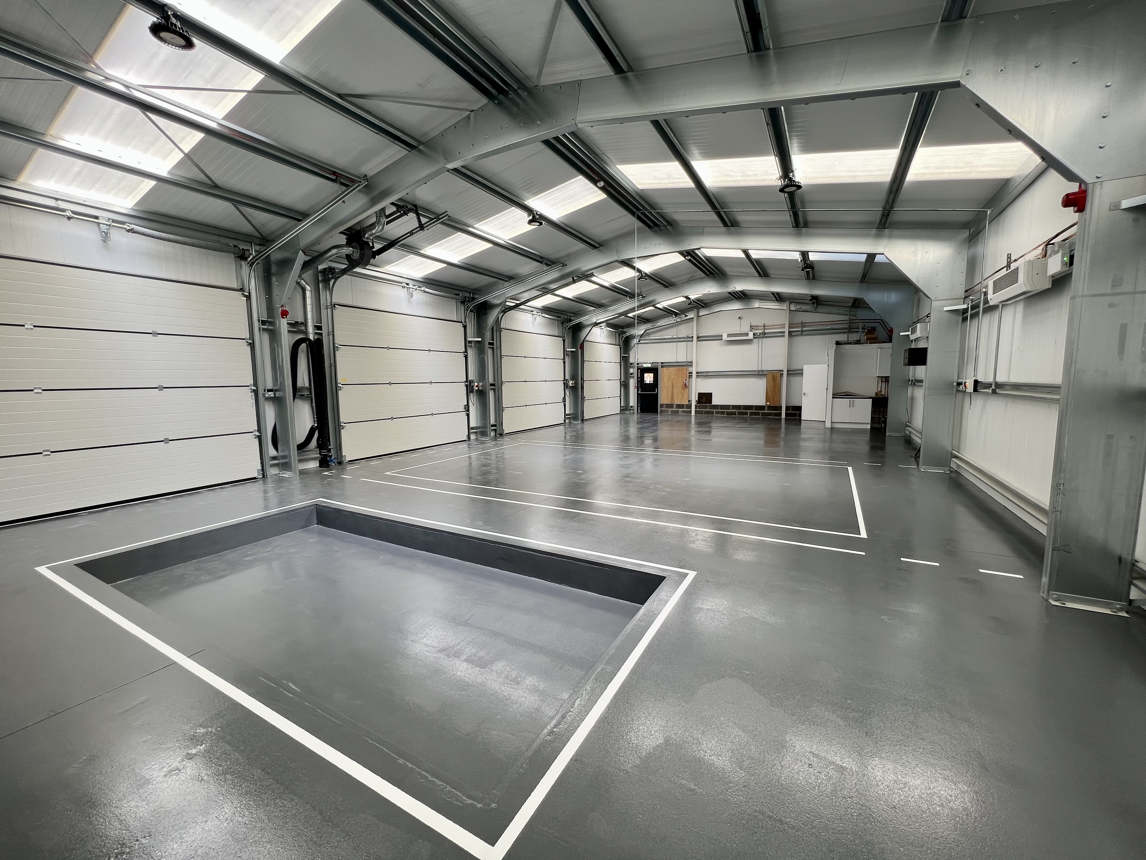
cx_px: 573
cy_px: 430
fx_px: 430
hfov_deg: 106.2
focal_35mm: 13
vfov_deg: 89.9
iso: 32
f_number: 1.8
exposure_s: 1/202
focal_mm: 1.57
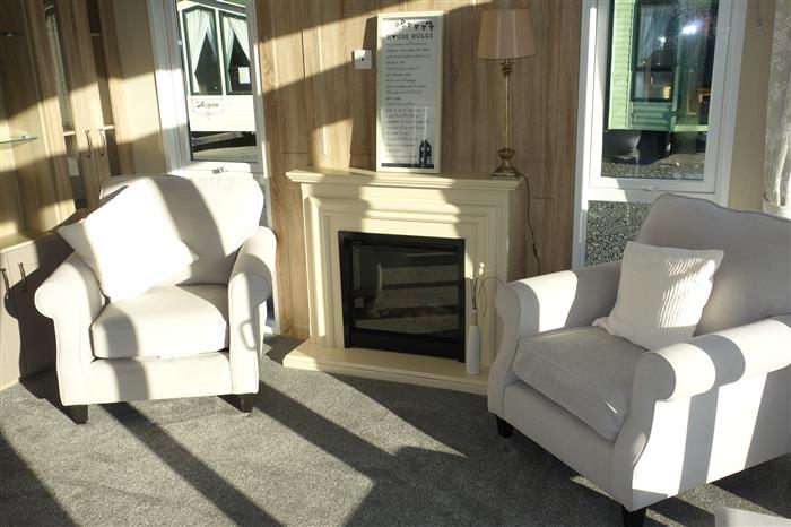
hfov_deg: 57.2
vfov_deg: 39.9
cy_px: 264
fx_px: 725
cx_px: 396
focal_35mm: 33
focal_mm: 12.18
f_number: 4
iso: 125
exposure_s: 1/500
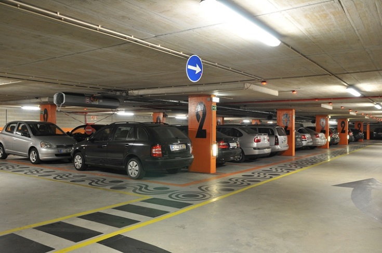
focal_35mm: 30
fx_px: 318
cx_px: 191
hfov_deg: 62.0
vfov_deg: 43.5
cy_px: 126
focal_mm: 20
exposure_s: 1/8
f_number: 5
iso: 400
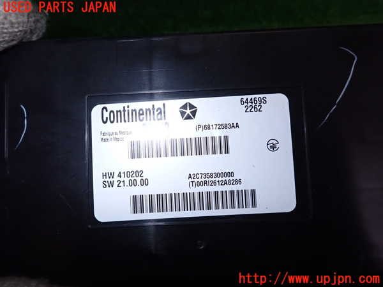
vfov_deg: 54.9
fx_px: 277
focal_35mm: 25
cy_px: 144
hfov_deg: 69.4
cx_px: 192
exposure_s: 1/100
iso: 400
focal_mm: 4.5
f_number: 8
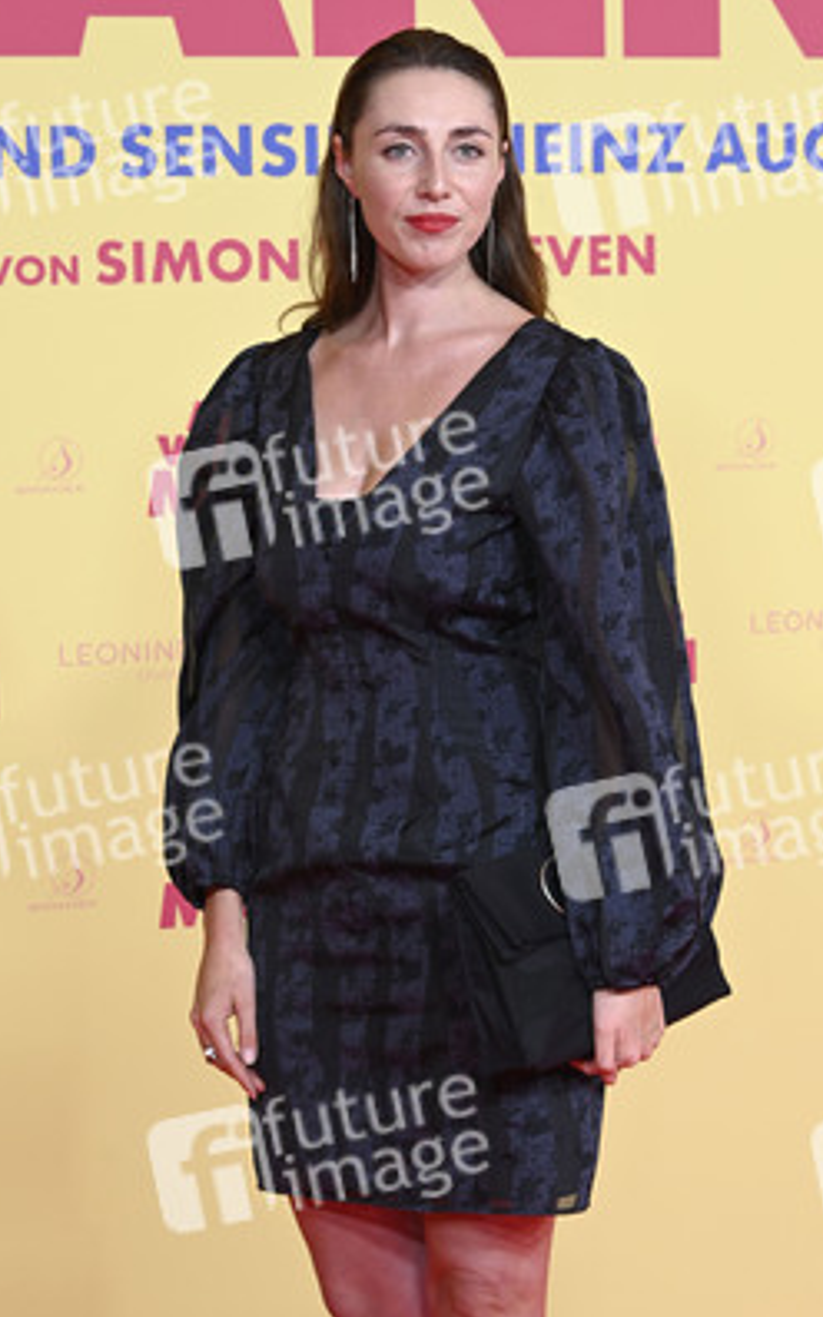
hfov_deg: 16.9
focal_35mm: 77
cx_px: 415
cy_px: 657
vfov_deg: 26.8
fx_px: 2764
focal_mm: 75
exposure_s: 1/160
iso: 500
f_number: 6.3
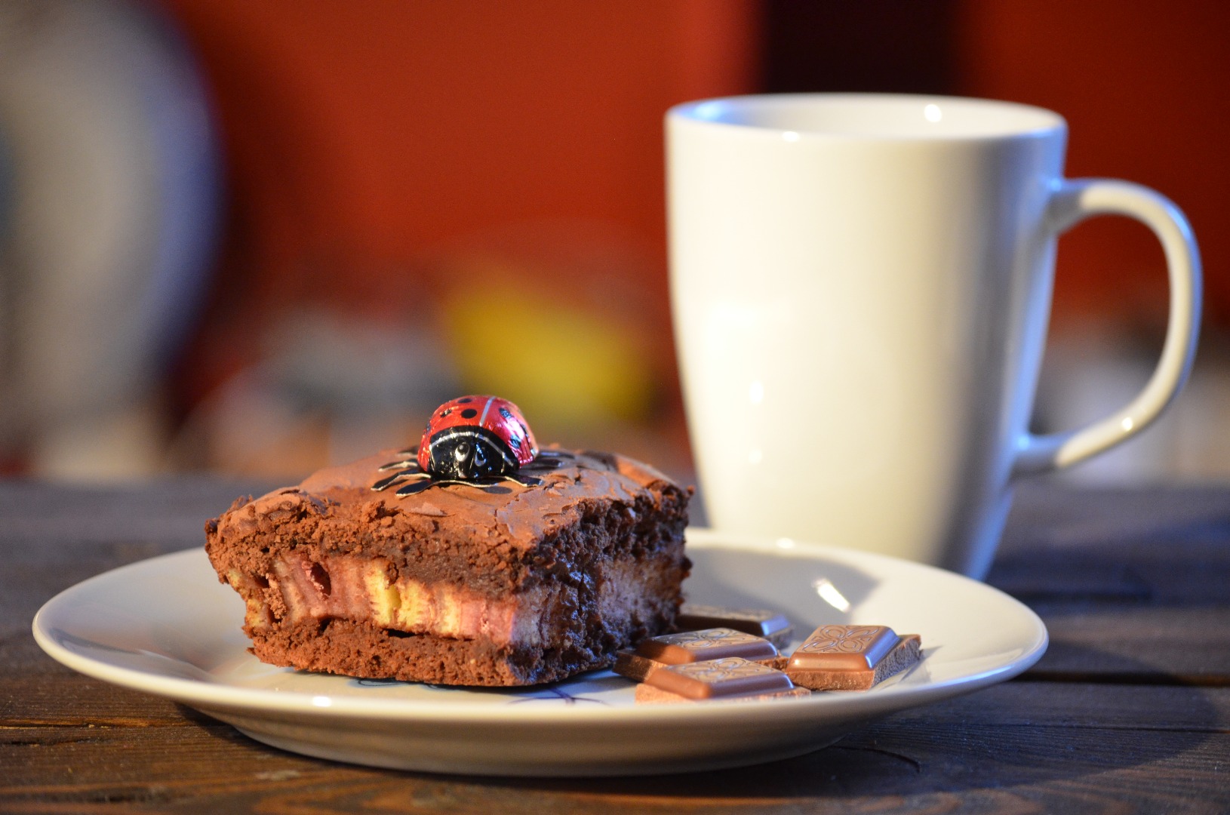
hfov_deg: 13.7
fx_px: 5115
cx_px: 615
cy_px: 408
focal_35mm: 150
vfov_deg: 9.1
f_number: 4.5
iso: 1600
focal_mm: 100
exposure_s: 1/30
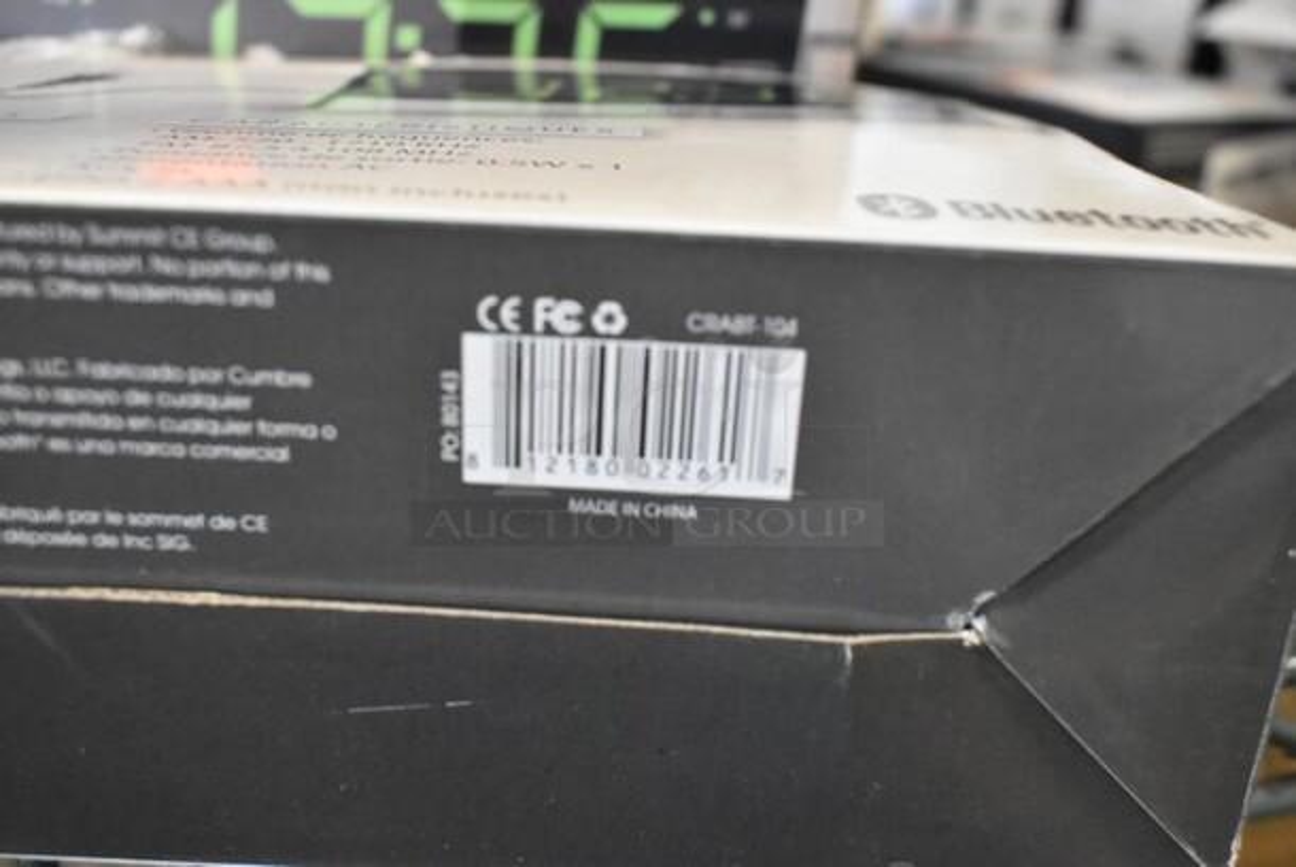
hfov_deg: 55.1
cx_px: 648
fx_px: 1243
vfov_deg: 38.4
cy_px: 434
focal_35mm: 34
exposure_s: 1/125
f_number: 5.6
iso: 4500
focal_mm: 23
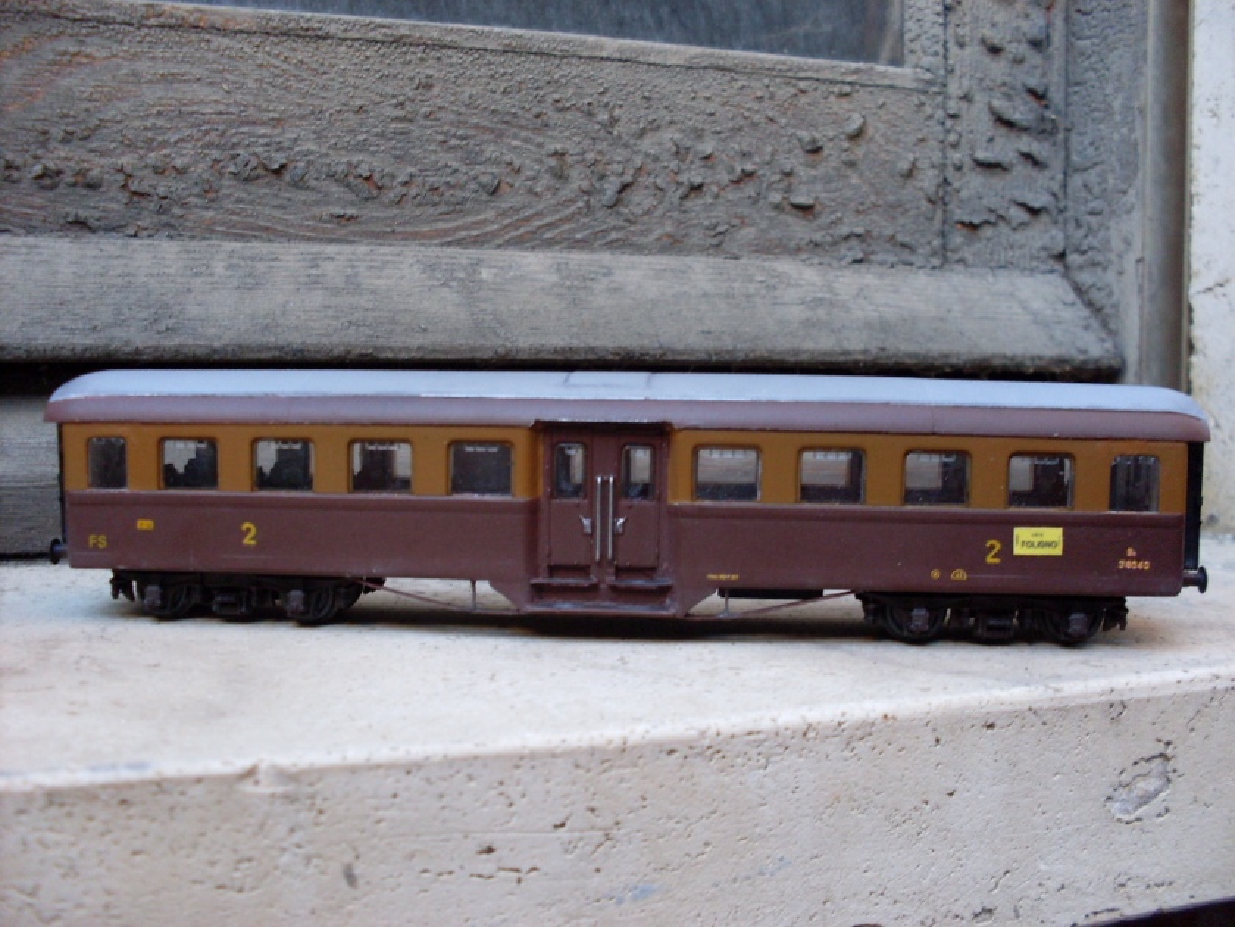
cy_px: 464
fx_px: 1356
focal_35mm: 38
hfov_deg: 49.0
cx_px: 618
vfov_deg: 37.7
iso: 120
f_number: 2.8
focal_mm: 6.3
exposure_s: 1/45
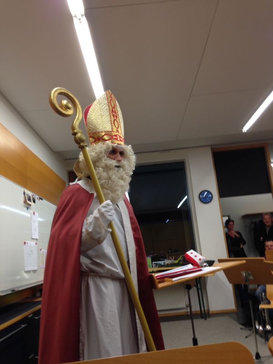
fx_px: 347
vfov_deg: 55.4
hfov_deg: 42.9
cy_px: 182
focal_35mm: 33
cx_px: 136
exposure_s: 1/20
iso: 50
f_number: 2.4
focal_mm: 4.12
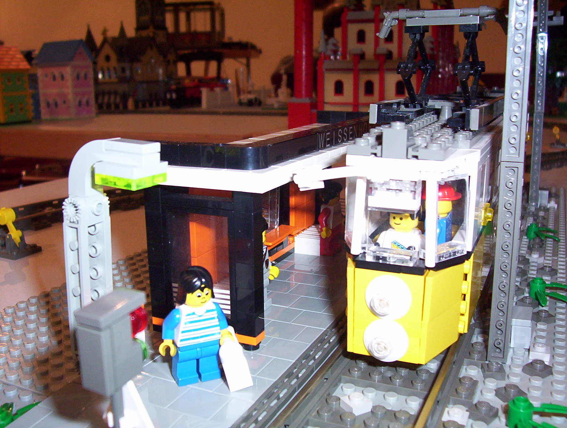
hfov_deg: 43.8
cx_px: 284
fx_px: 706
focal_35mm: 43
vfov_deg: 33.7
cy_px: 214
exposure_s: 1/60
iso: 140
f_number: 2.73
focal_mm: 5.77
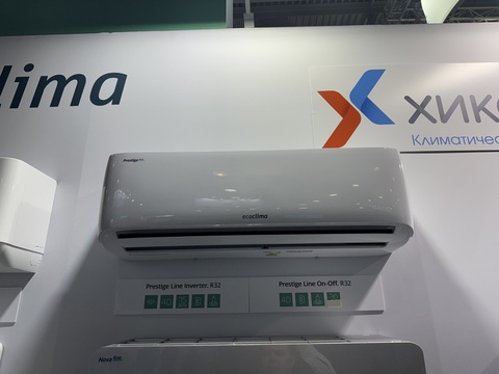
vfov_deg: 56.8
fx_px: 346
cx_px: 250
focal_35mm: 24
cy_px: 187
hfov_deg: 71.6
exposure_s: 1/392
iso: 80
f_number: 1.78
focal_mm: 6.76
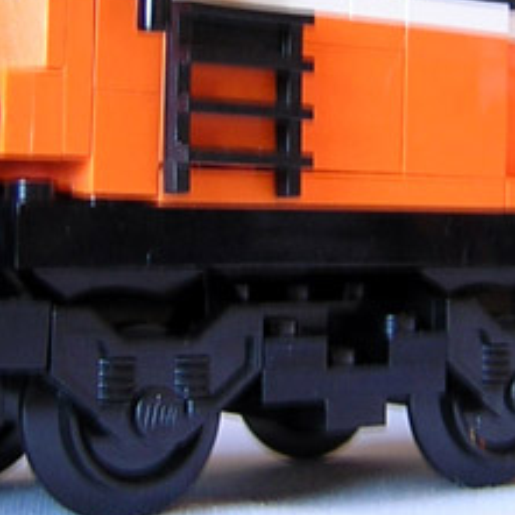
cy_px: -26
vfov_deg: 14.8
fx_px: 1936
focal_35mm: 115
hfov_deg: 15.1
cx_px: 352
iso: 100
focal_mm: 4.7
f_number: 2.6
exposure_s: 1/4.4
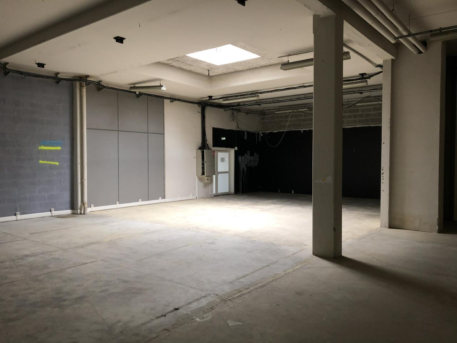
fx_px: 370
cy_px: 172
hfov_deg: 63.4
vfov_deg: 49.7
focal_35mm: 28
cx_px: 228
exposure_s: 1/15
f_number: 1.8
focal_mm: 3.99
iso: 80
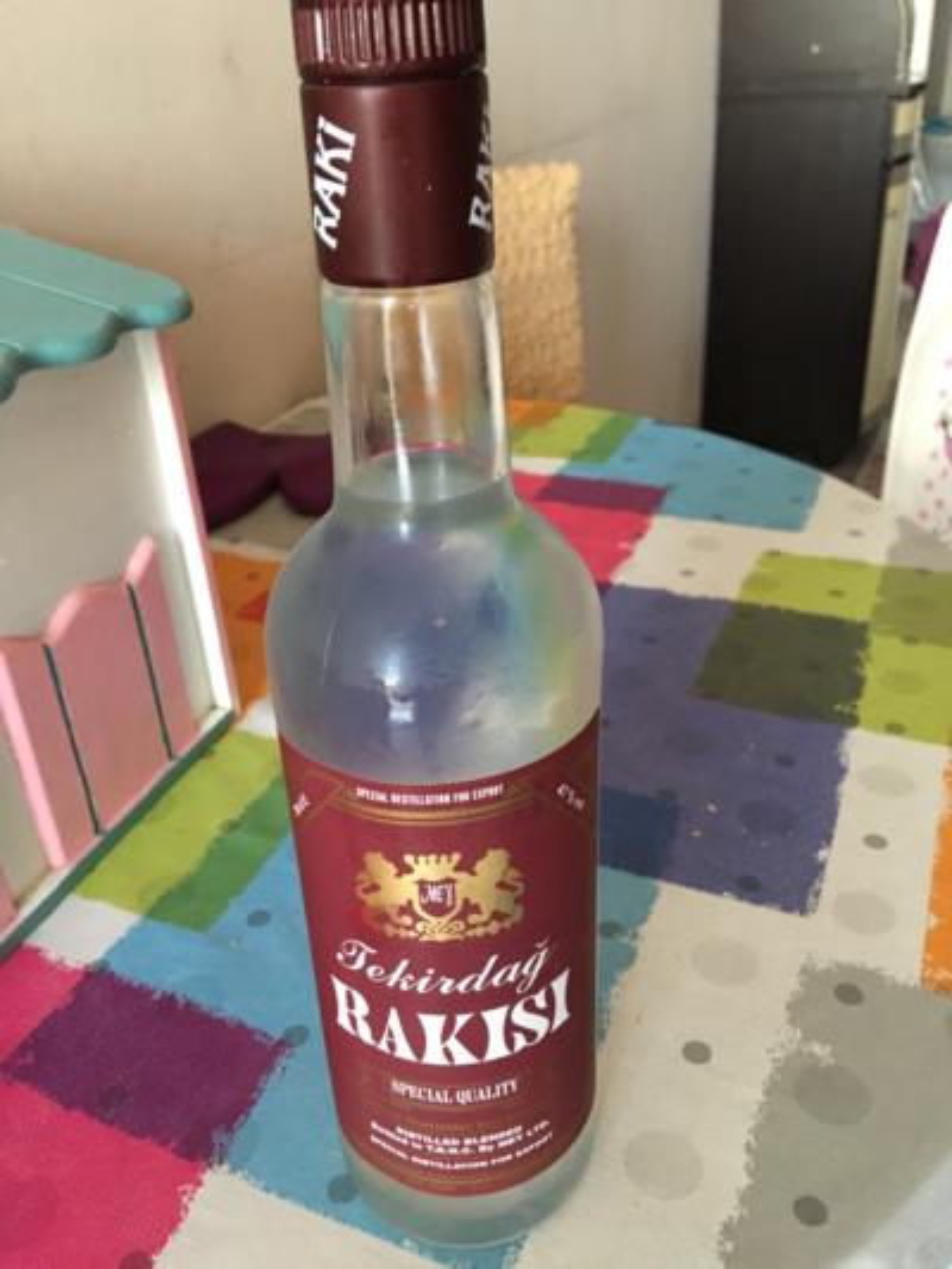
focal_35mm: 29
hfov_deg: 48.2
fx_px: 1063
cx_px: 476
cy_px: 634
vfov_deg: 61.6
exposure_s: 1/25
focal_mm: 4.15
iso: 200
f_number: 2.2
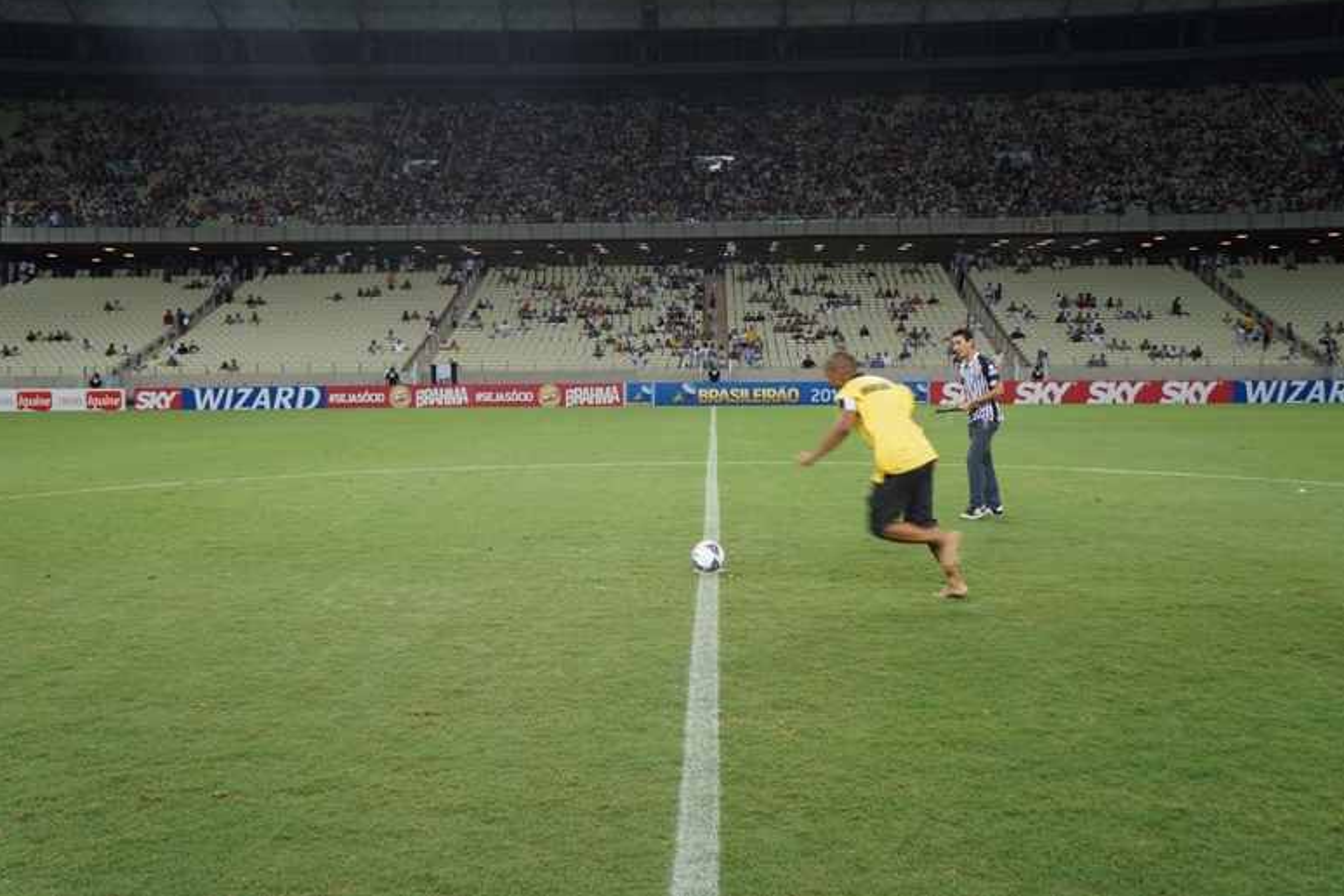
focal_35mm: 31
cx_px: 662
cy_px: 439
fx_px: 1157
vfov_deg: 42.3
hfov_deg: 60.3
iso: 200
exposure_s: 1/80
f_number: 4.5
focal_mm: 20
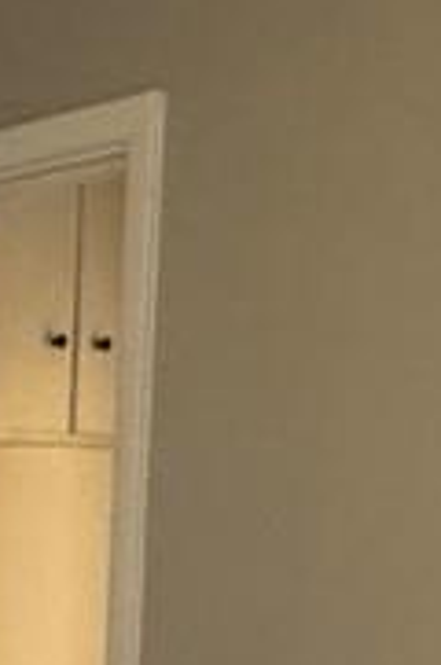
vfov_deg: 14.8
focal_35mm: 129
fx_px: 2379
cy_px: 1007
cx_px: -566
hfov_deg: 9.6
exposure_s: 1/60
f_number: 2.2
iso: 500
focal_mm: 2.22
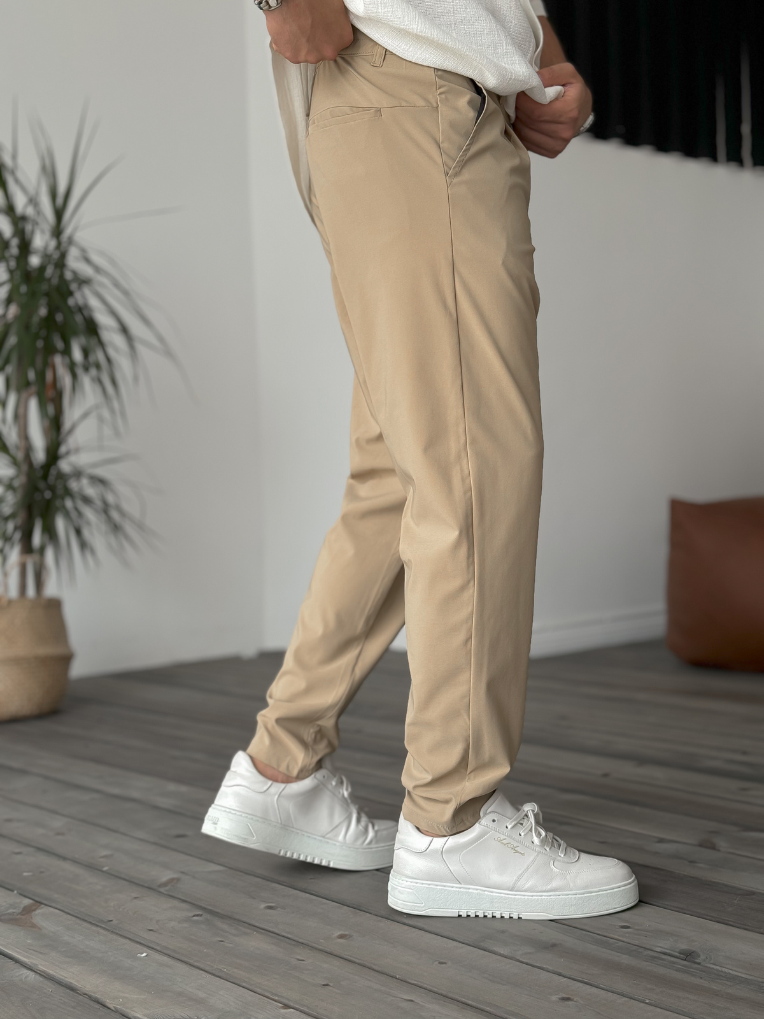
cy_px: 510
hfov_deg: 30.3
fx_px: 1413
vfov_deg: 39.7
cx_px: 382
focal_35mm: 48
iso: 64
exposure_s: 1/230
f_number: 1.8
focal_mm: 6.76
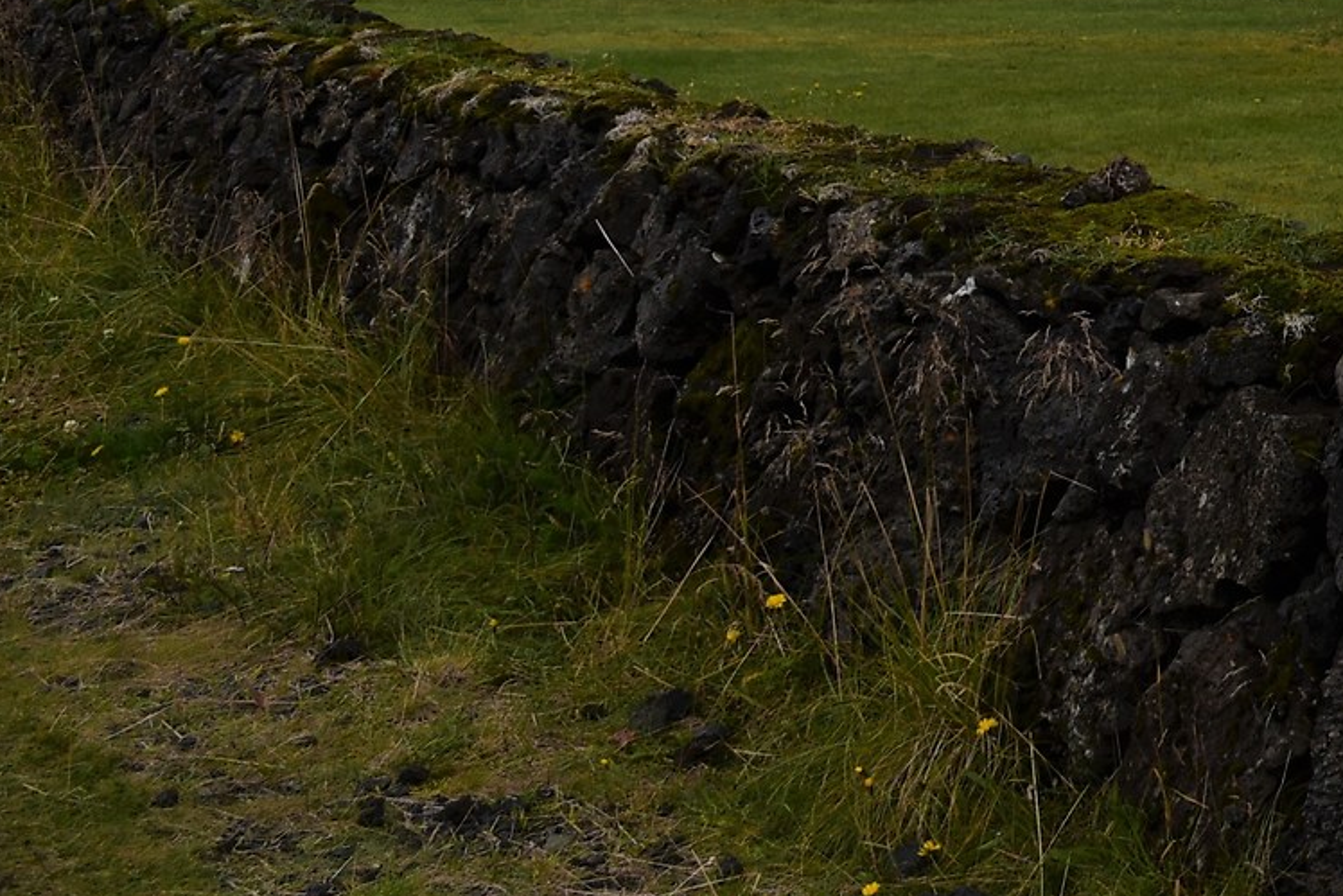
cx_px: 2142
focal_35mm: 77
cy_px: -514
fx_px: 2873
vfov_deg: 16.0
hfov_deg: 21.2
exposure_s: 1/500
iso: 400
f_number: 7.1
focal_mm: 24
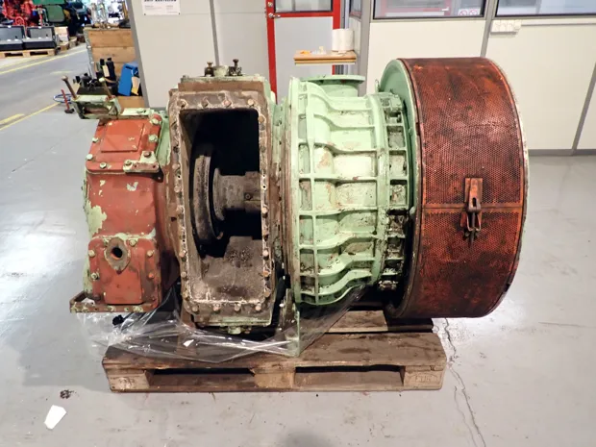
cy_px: 224
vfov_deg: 54.9
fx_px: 430
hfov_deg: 69.4
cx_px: 298
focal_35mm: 25
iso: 500
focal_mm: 4.5
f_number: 2
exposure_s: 1/30
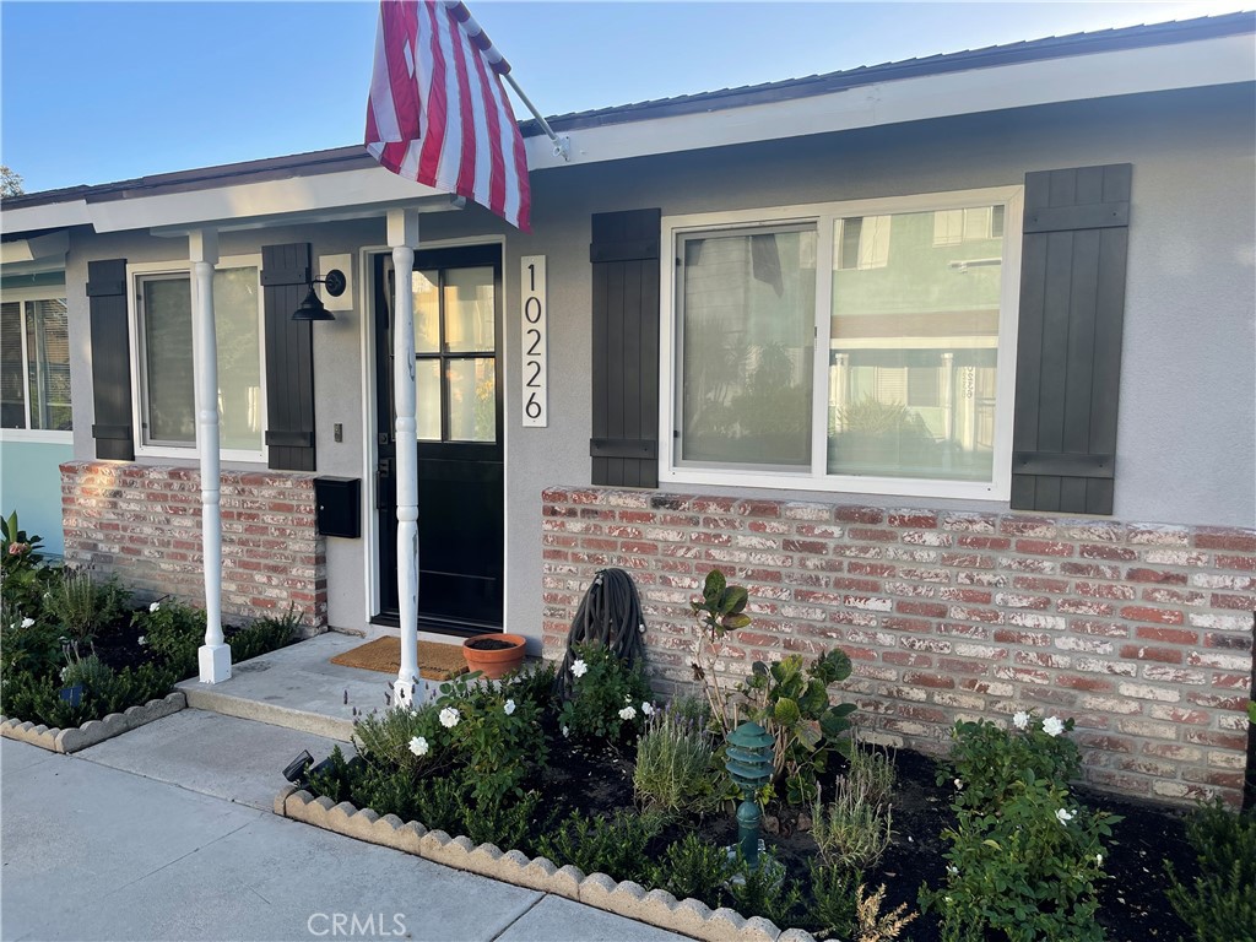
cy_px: 471
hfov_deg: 67.3
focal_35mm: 26
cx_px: 628
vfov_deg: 53.1
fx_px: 943
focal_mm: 5.1
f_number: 1.6
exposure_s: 1/590
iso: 32
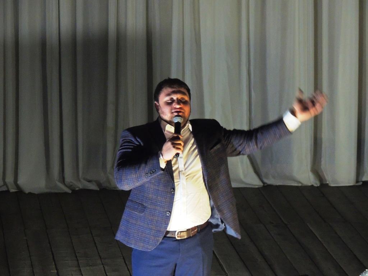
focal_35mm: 300
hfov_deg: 6.6
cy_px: 138
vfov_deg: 5.0
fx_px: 3189
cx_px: 184
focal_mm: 53.5
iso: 800
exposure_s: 1/25
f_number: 4.8
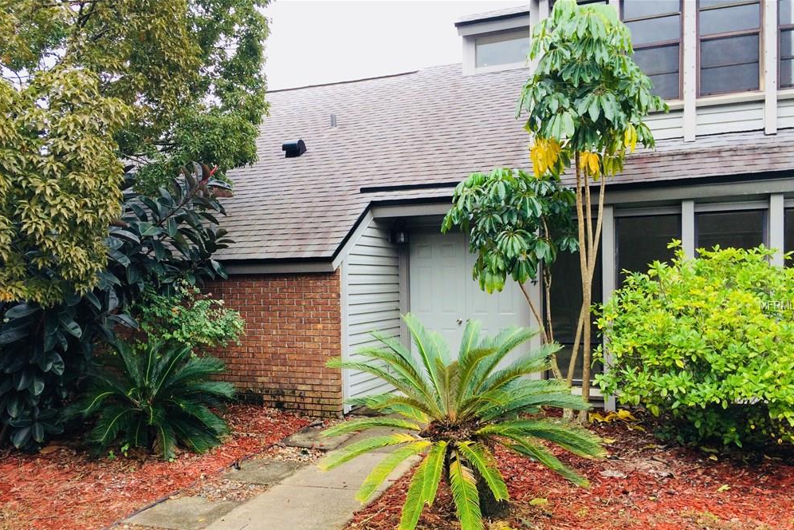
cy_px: 306
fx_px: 684
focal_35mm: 31
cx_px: 399
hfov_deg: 60.3
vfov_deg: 42.2
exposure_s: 1/120
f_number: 2.2
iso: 64
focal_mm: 4.15
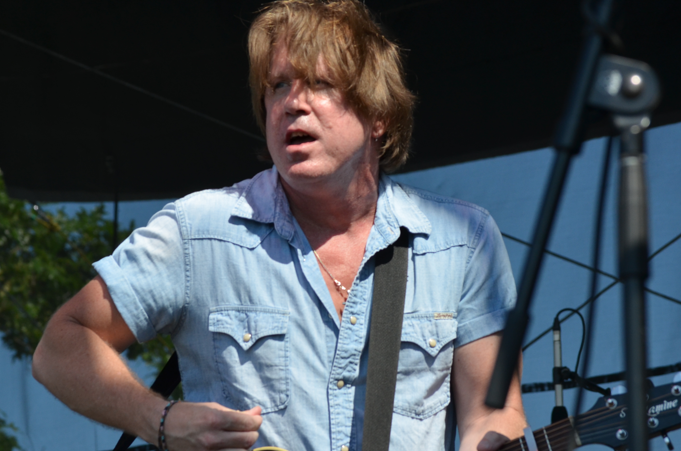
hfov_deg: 11.6
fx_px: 3341
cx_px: 293
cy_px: 257
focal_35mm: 177
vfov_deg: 7.7
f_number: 6.3
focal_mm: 92
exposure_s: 1/1600
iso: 400
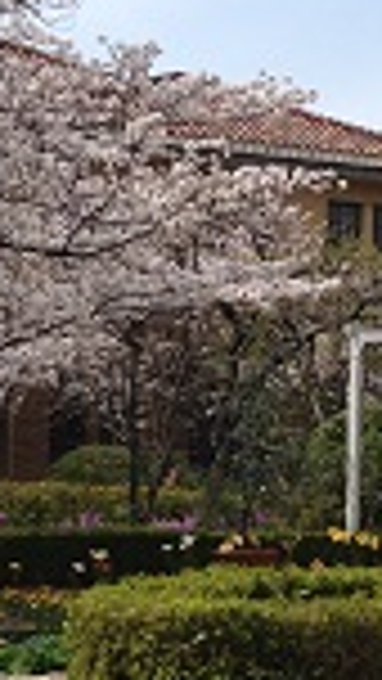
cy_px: 536
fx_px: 2106
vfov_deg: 18.2
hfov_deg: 10.3
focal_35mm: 117
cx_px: 400
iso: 50
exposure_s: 1/1550
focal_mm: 4.12
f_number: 2.4
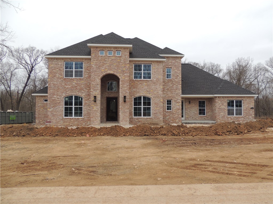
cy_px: 102
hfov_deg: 71.6
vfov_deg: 56.8
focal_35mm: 24
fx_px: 189
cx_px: 136
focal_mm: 4.3
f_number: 3
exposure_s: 1/320
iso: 100
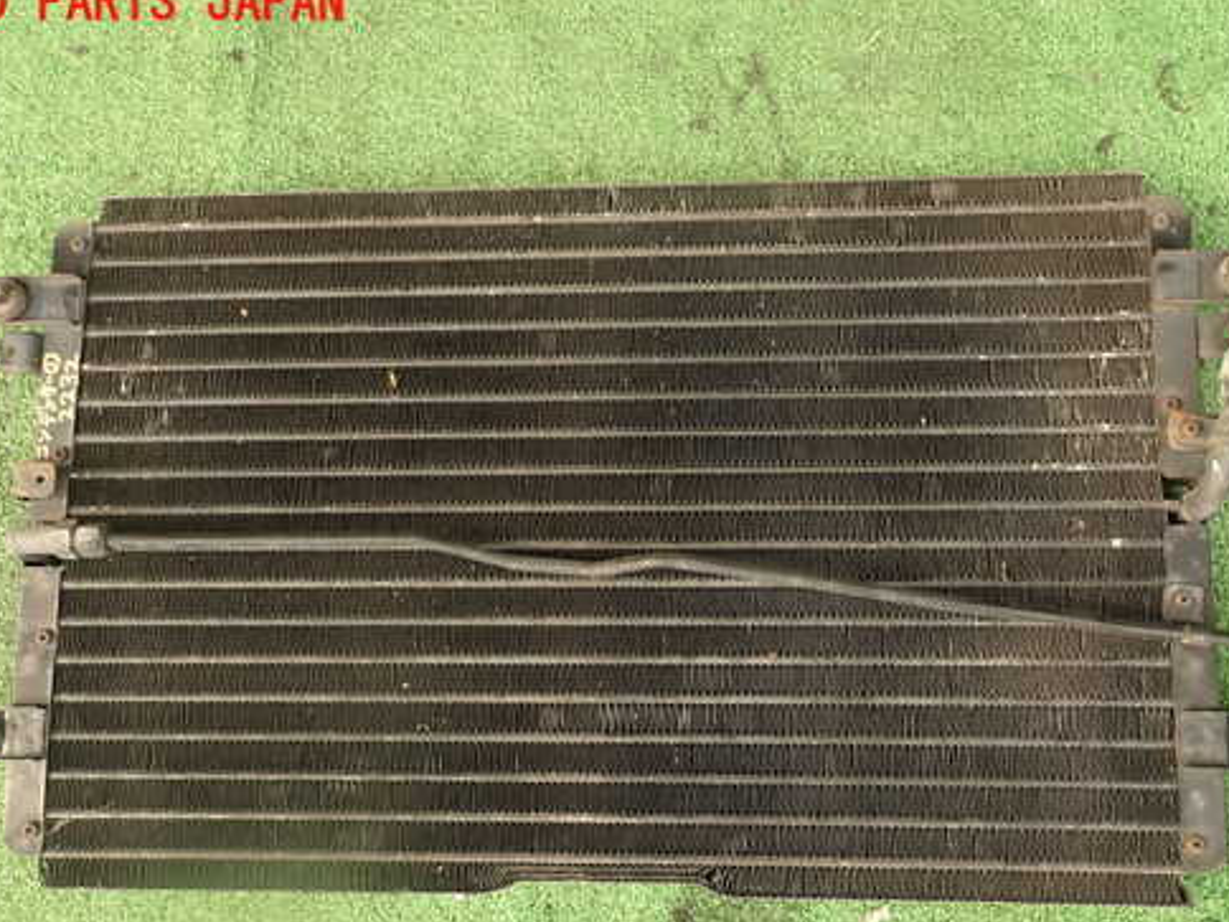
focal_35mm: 31
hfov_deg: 58.3
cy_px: 544
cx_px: 645
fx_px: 1101
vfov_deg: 45.2
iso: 100
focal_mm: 4.5
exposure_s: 1/100
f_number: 2.8
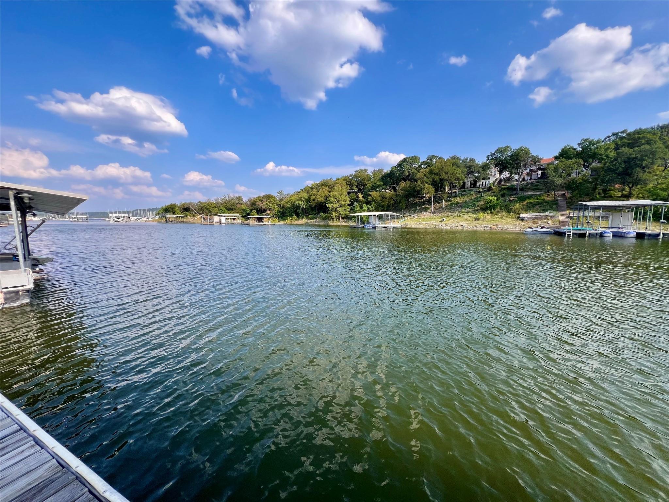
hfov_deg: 106.2
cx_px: 334
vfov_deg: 89.9
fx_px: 251
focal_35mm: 13
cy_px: 251
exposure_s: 1/834
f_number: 1.8
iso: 32
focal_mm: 1.57
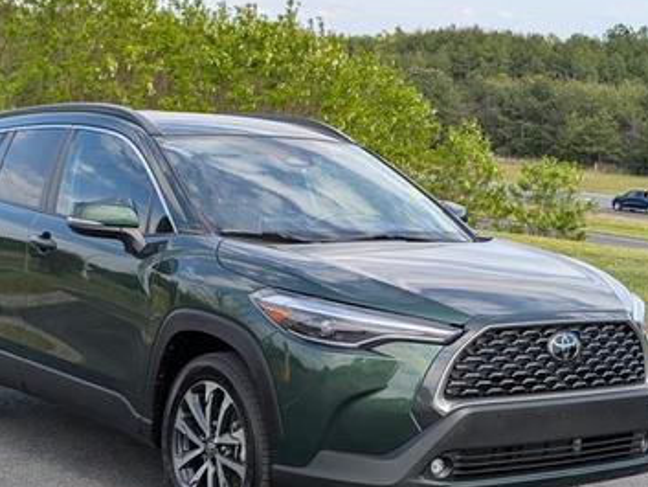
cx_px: 285
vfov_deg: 20.9
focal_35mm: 70
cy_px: 325
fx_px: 1311
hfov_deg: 27.7
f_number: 1.68
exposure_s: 1/833
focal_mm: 6.9
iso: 26
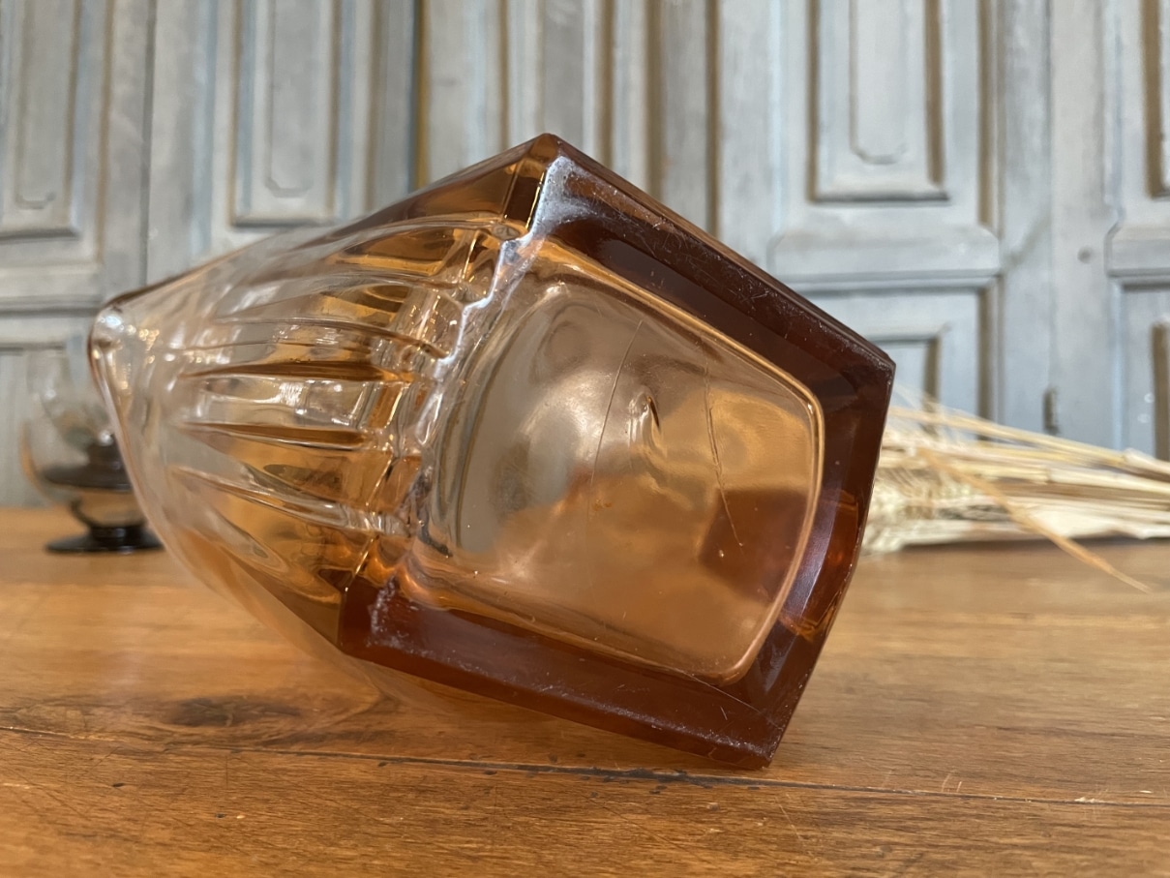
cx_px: 585
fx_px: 879
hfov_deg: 67.3
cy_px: 439
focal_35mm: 26
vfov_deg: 53.1
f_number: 1.6
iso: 500
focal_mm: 4.2
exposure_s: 1/33
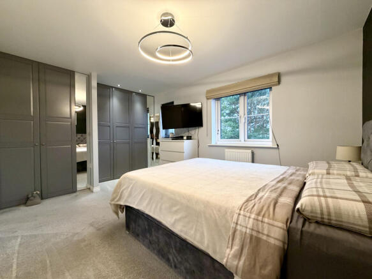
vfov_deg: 85.7
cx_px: 186
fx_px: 150
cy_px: 140
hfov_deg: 102.1
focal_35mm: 14
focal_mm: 2.22
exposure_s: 1/100
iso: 250
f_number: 2.2
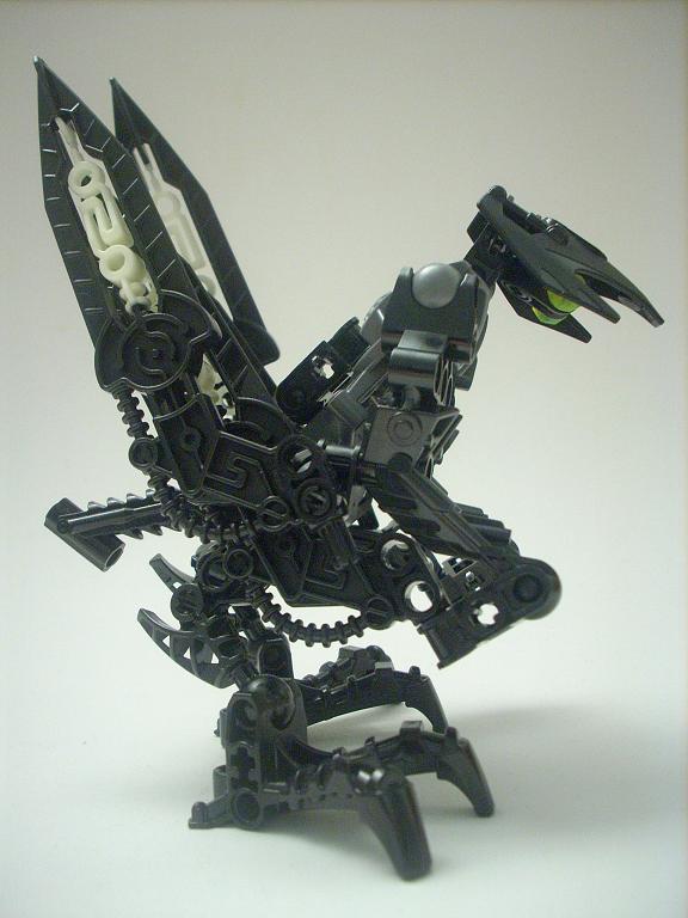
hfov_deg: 38.7
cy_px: 459
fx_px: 981
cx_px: 344
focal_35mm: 37
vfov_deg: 50.1
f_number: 2.8
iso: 336
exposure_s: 1/4
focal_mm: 6.2
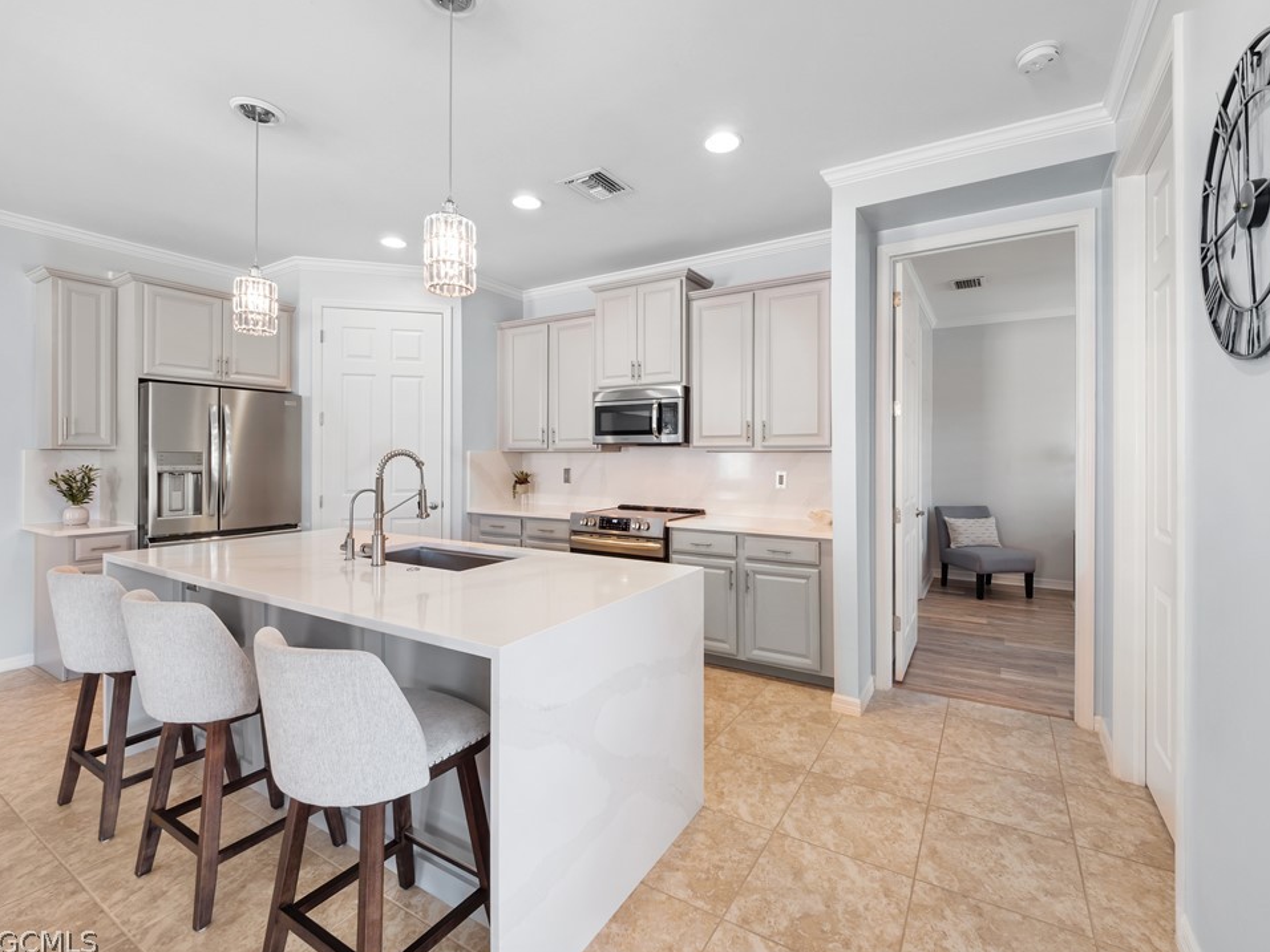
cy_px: 454
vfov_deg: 81.7
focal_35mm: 15
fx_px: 550
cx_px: 652
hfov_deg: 98.1
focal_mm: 7
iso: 200
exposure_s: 1/5
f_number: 7.1
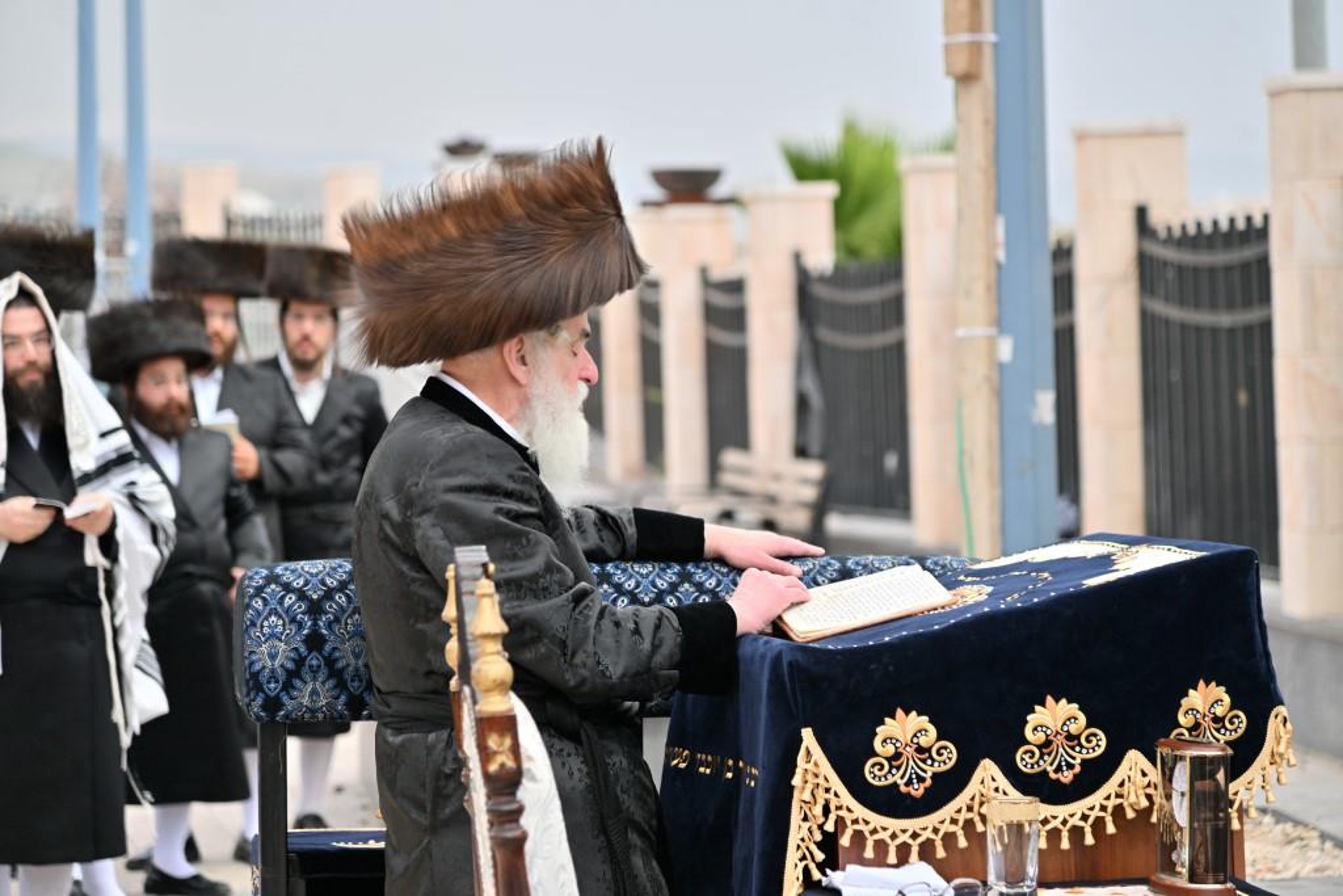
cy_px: 448
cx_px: 672
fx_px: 4477
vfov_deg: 11.4
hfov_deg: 17.1
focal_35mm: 120
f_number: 4.5
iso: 250
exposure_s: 1/100
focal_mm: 120
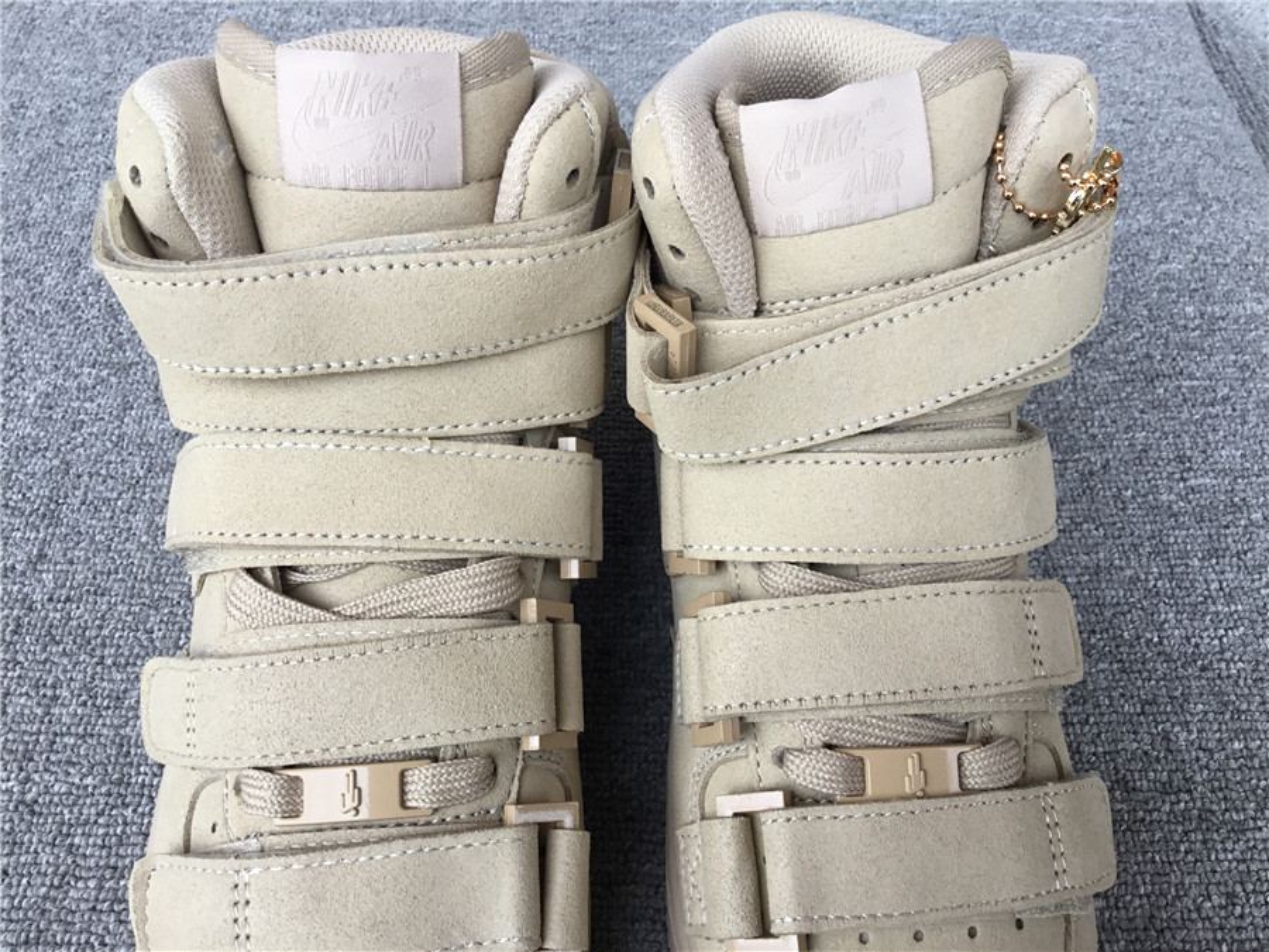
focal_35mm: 31
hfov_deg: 58.4
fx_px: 1136
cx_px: 634
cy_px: 476
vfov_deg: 45.4
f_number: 2.4
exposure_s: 1/120
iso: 25
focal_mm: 3.3
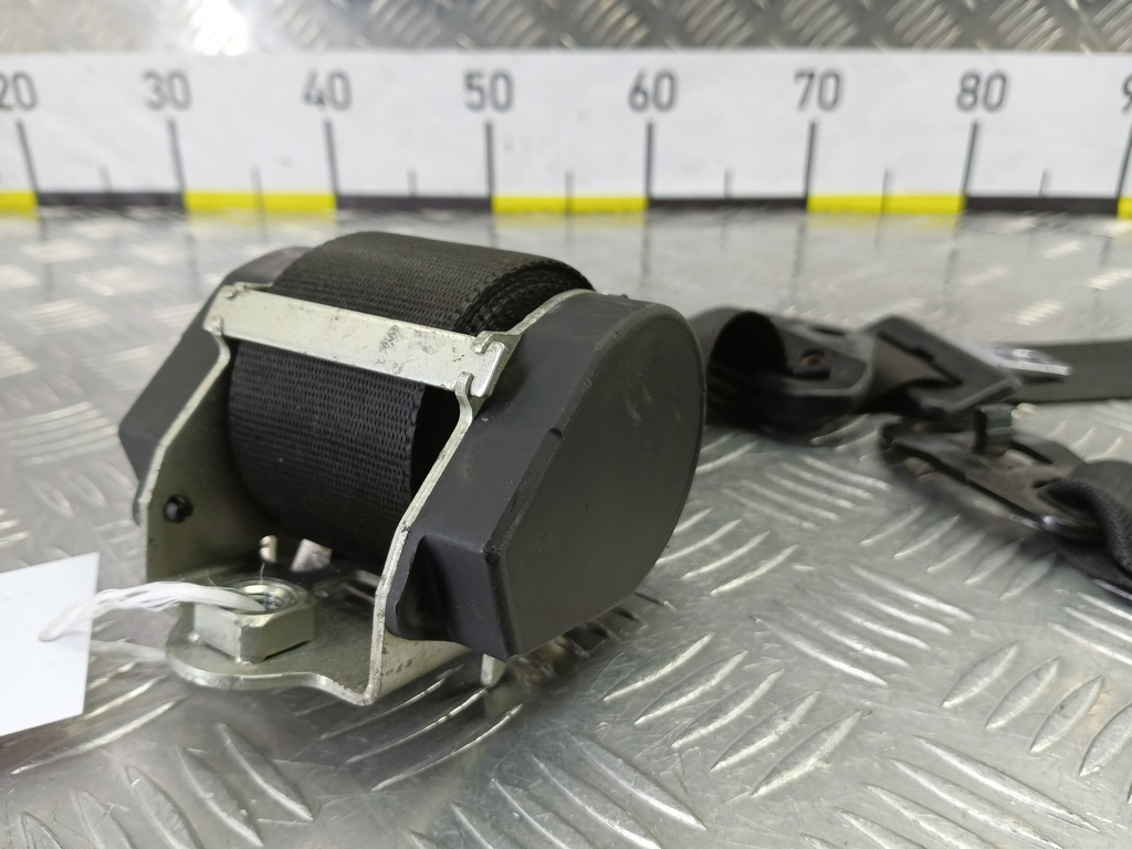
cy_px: 424
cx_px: 566
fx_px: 752
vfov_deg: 58.9
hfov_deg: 73.9
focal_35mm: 23
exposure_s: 1/50
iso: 184
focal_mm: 4.11
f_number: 1.6
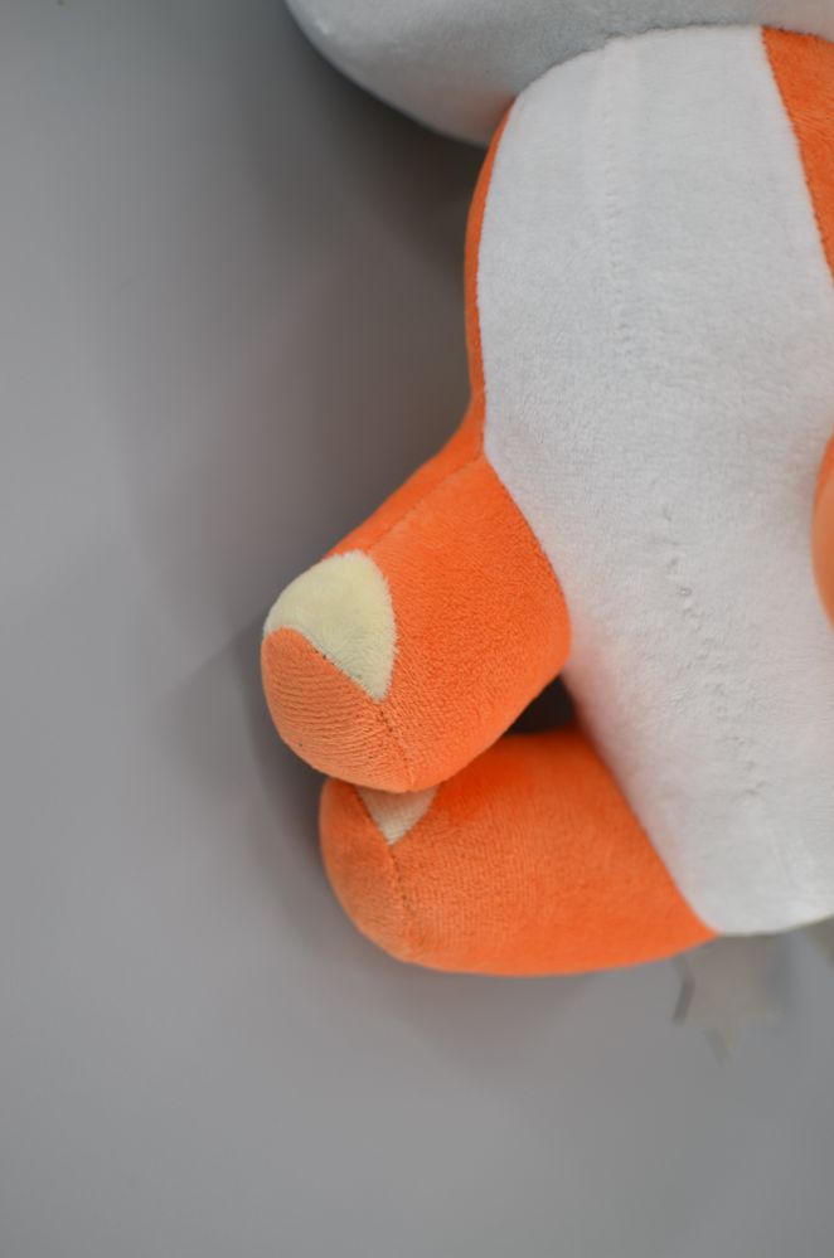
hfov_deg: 25.6
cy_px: 629
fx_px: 1832
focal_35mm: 52
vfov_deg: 37.9
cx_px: 417
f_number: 1.8
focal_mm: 35
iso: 100
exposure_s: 1/400
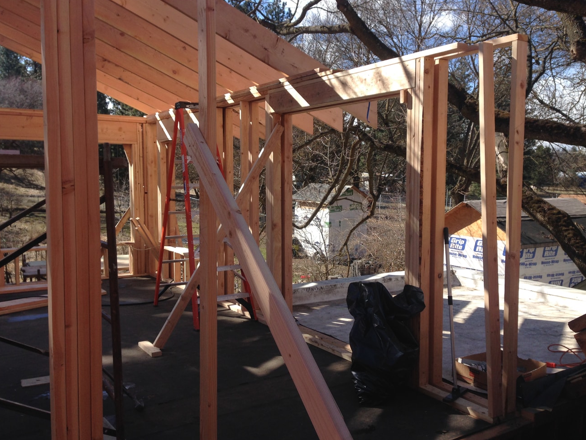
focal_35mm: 34
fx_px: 575
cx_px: 290
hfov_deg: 54.0
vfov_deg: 41.8
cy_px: 220
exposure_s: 1/809
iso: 50
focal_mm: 4.12
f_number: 2.4
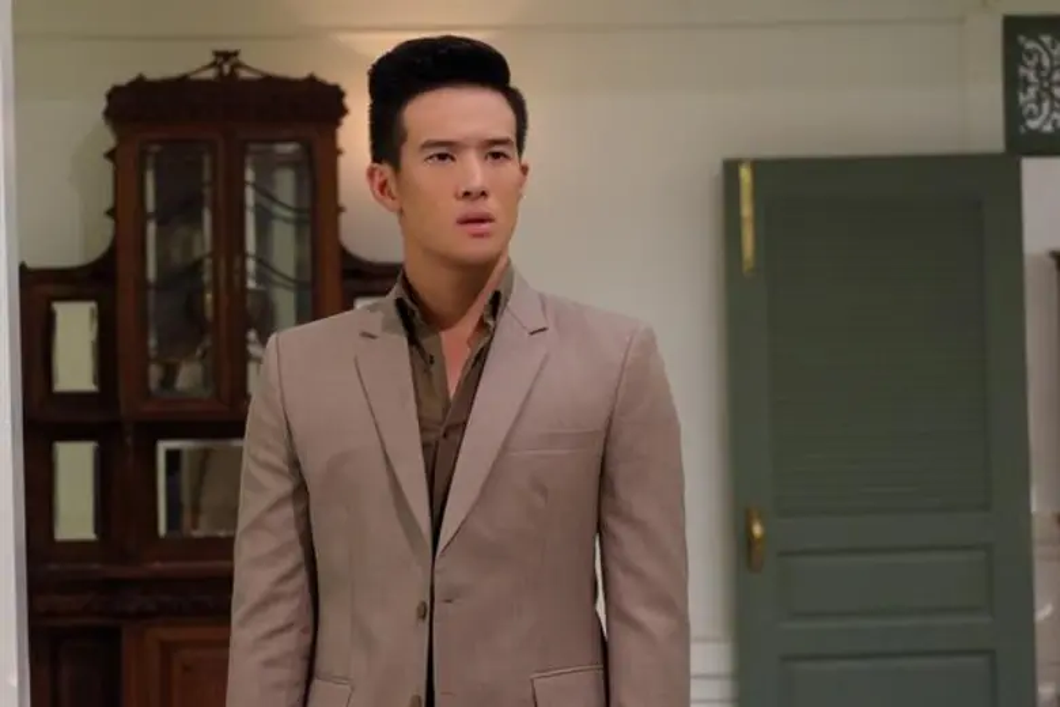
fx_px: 3327
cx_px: 530
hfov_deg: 18.1
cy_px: 354
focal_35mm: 113
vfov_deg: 12.1
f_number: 5
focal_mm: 75.4
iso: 5000
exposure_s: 1/80
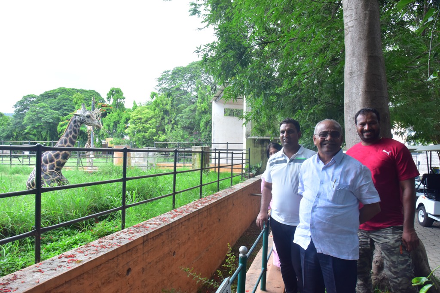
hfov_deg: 73.7
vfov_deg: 53.1
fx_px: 293
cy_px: 146
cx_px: 220
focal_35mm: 24
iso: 640
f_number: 11
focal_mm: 24
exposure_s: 1/100
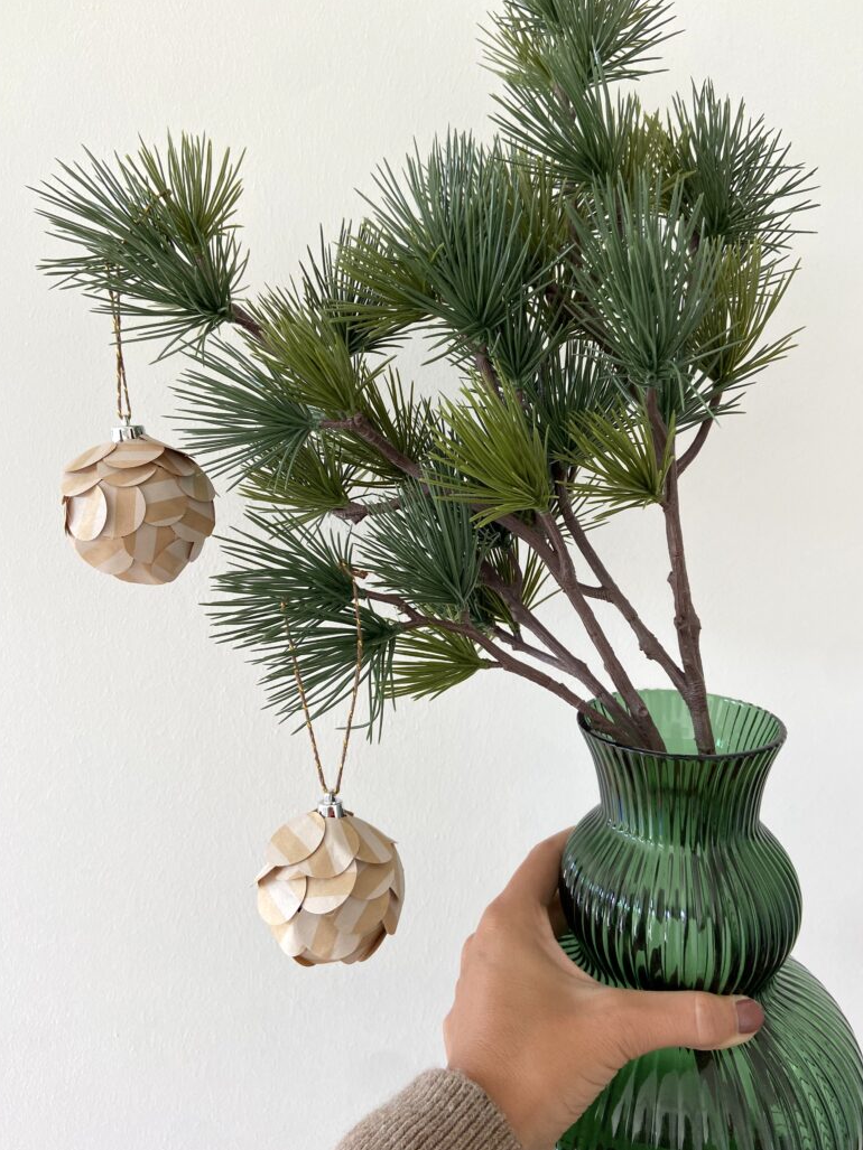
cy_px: 555
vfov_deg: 65.3
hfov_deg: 51.3
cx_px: 433
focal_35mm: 27
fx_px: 898
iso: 64
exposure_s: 1/121
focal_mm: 4.25
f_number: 1.8
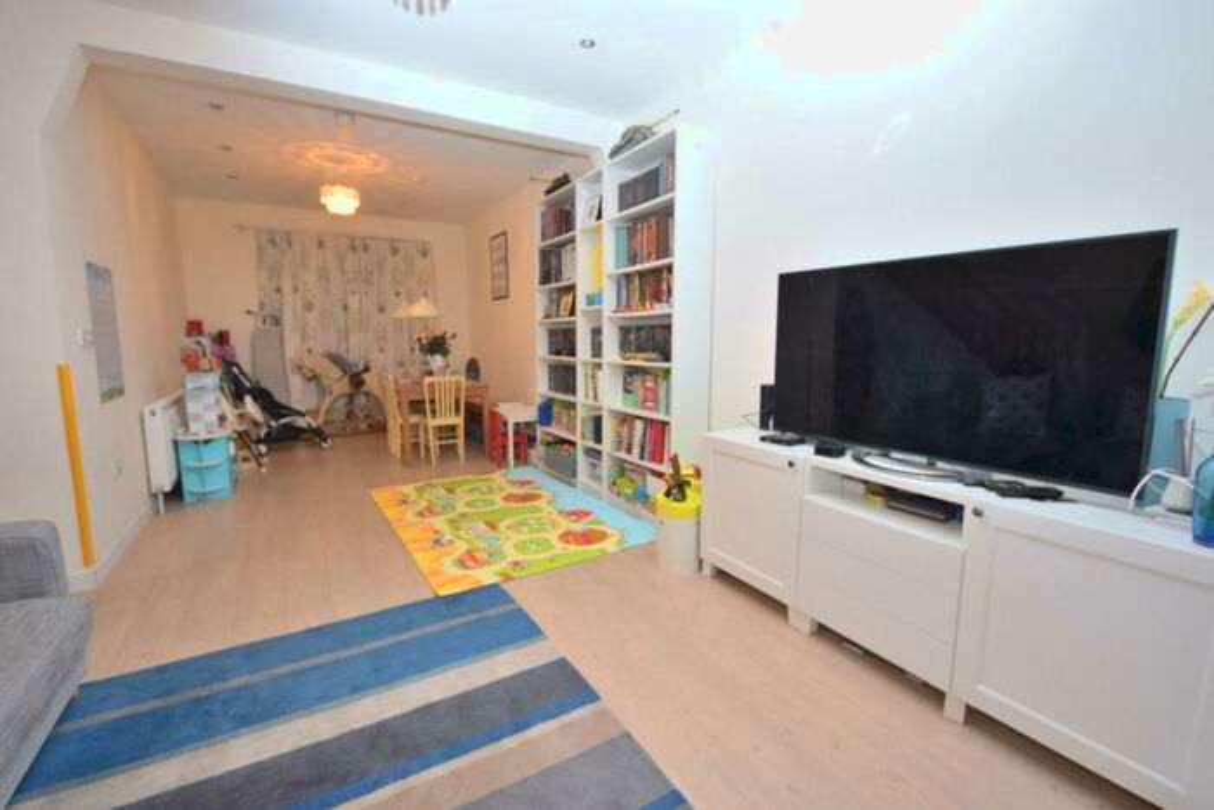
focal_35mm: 20
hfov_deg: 85.4
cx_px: 607
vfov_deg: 63.2
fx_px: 658
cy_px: 405
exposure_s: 1/80
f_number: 5
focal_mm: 13
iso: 800
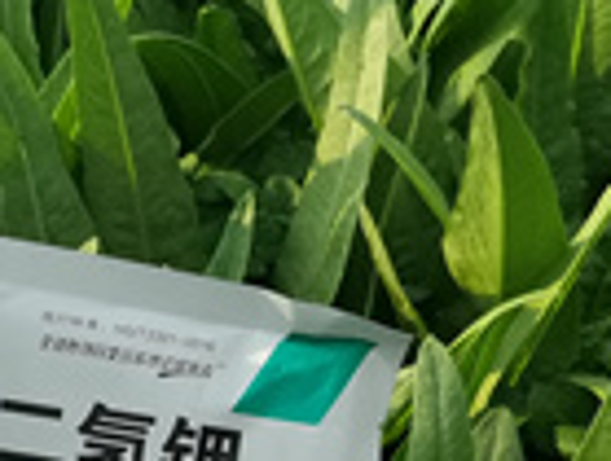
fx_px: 1646
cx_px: 211
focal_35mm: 93
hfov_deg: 21.0
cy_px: 751
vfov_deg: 14.5
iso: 50
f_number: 1.6
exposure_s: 1/1119
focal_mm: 5.56
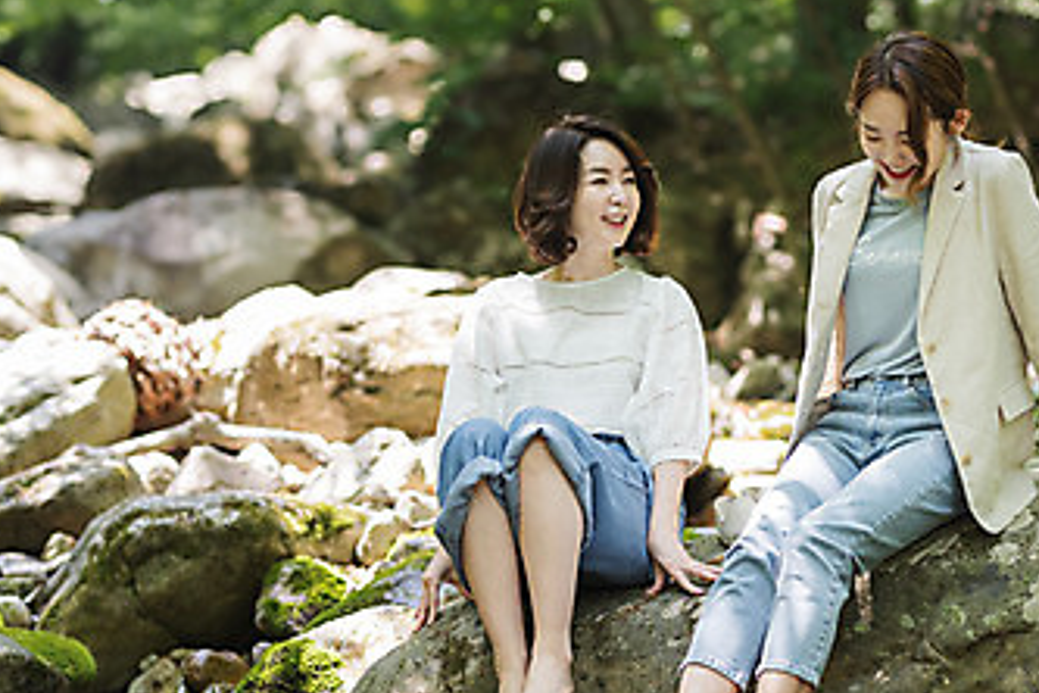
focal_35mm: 153
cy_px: 331
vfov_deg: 9.0
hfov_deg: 13.4
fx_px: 4415
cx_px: 485
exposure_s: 1/640
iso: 320
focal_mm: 85
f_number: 2
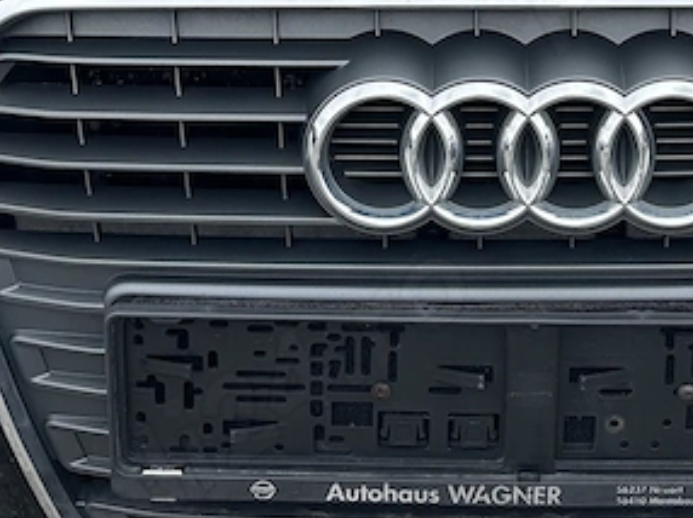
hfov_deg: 23.1
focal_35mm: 84
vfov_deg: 16.7
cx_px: 489
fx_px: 1680
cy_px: -126
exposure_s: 1/1256
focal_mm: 6.86
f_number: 1.78
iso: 80
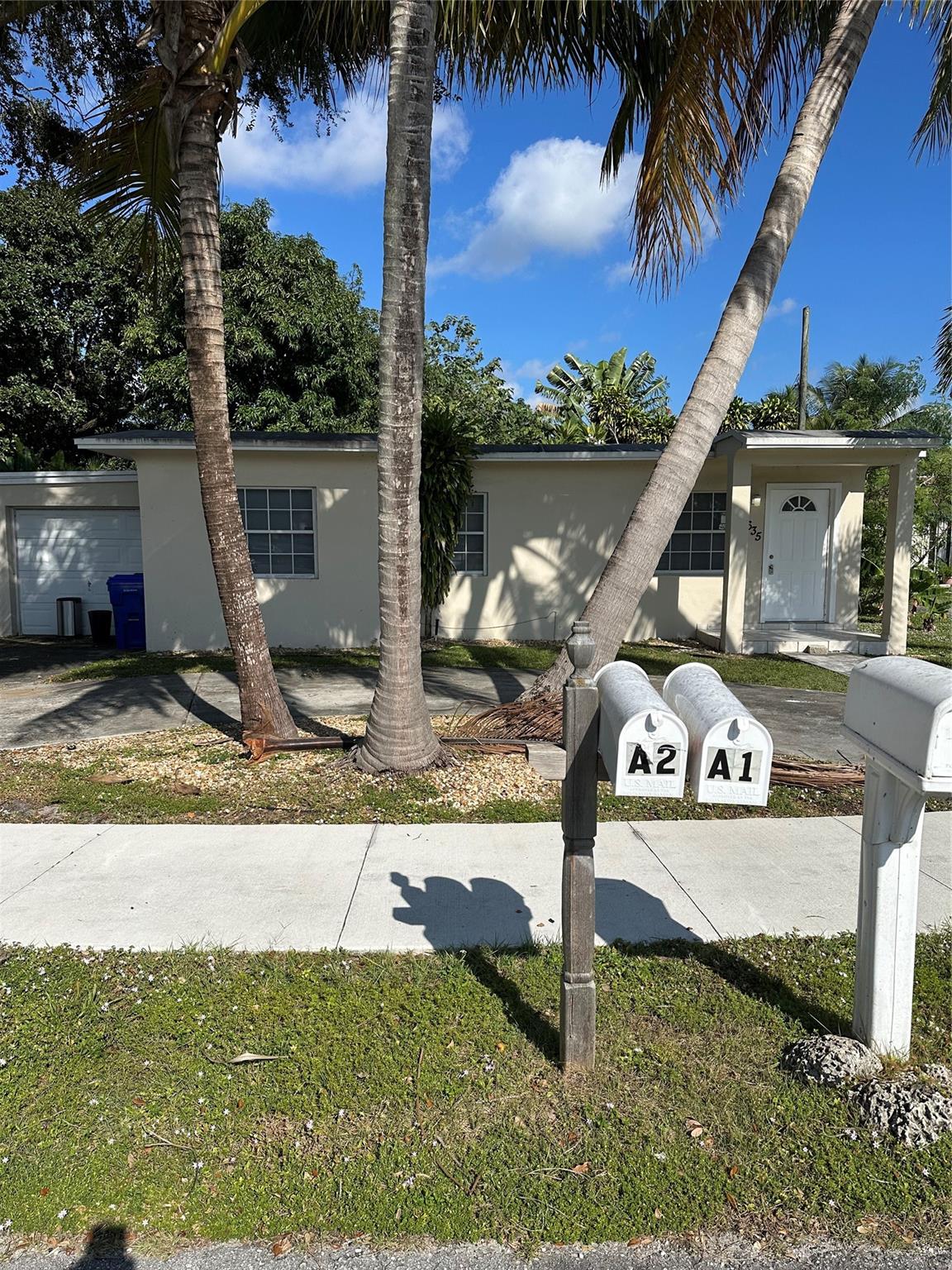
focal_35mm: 24
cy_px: 635
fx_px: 880
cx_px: 476
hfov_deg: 56.8
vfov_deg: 71.6
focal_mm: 6.86
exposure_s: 1/7042
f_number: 1.78
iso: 80
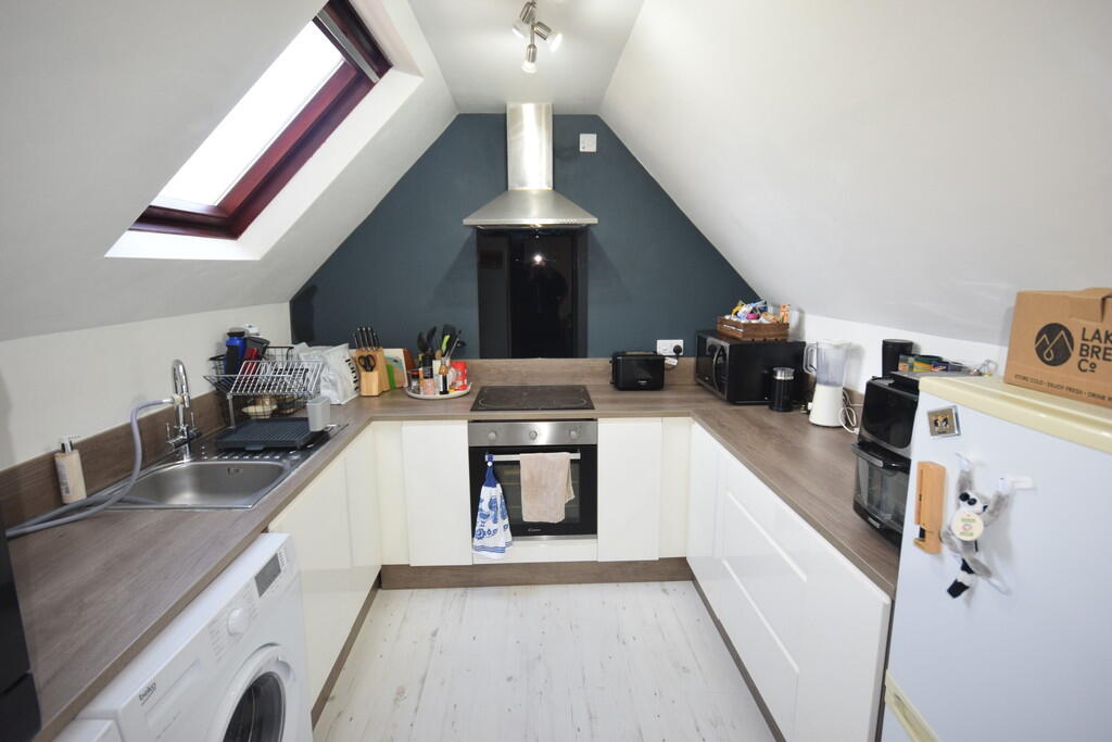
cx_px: 556
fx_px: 533
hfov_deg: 92.4
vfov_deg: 69.7
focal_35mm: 17
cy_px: 371
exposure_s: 1/125
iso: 800
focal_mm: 11.5
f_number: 5.6
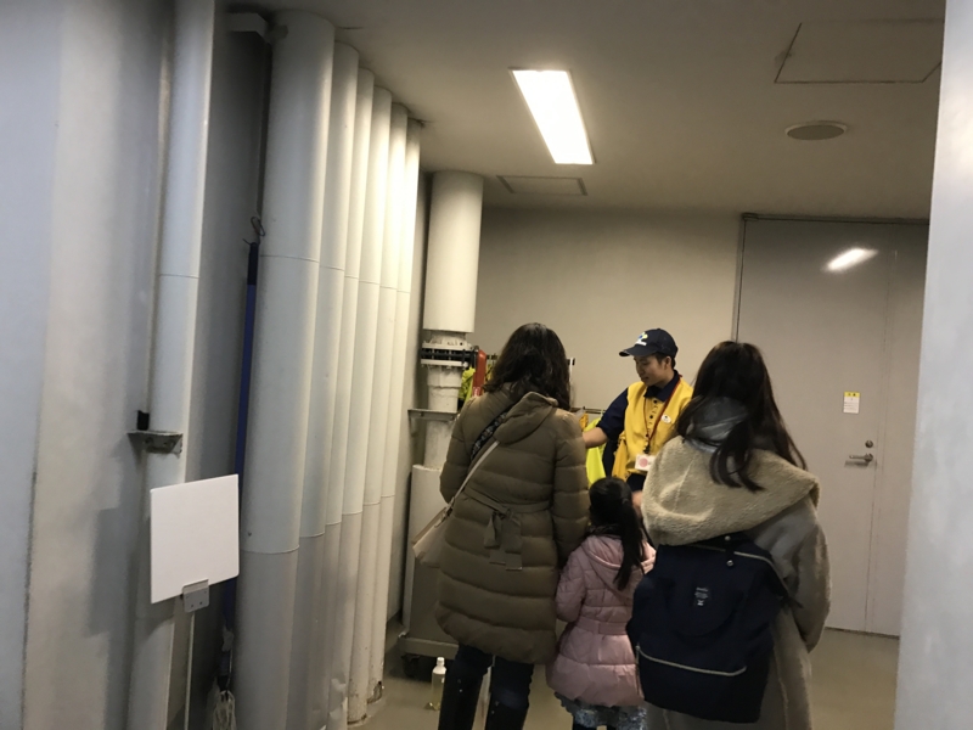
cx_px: 486
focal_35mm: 28
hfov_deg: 63.4
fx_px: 787
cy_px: 365
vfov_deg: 49.7
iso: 40
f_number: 1.8
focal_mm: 3.99
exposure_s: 1/15
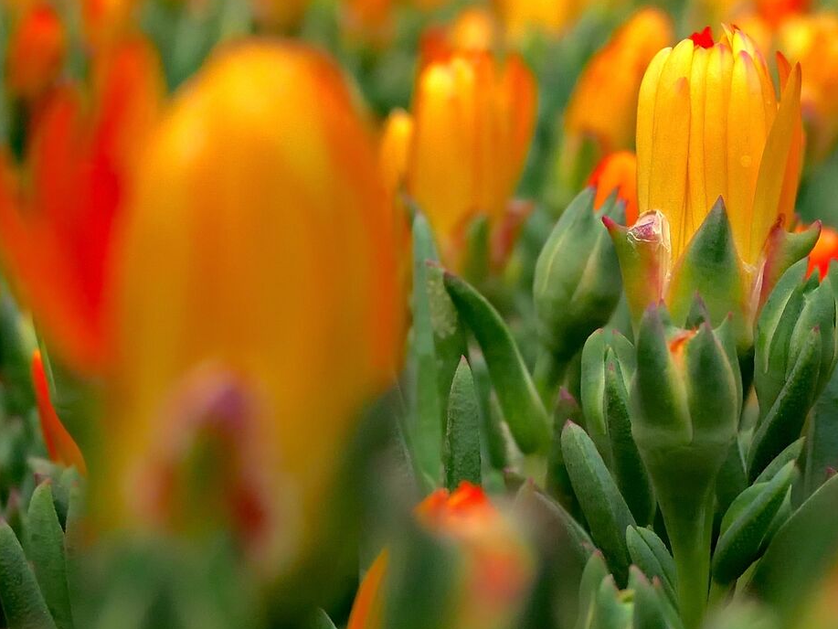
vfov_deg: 16.6
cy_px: 389
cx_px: 670
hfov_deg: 21.7
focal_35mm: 89
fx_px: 2155
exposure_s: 1/640
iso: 800
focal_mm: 17
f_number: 4.1
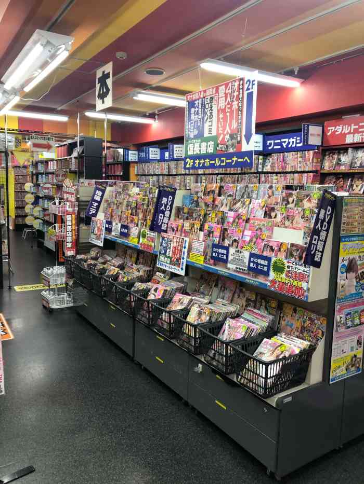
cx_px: 182
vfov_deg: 63.4
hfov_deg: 49.8
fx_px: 392
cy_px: 242
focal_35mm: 28
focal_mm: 4
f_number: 1.8
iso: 32
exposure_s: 1/30
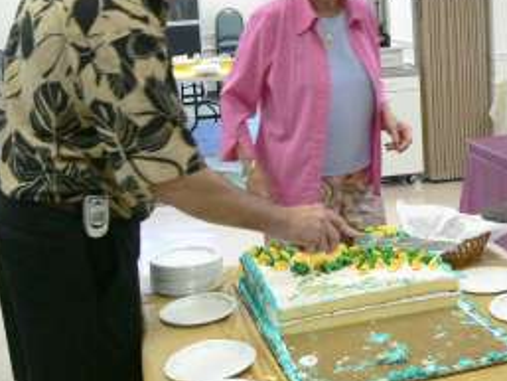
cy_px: 93
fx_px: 821
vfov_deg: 25.8
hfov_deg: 33.6
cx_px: 381
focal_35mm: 56
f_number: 2.8
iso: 200
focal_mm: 6
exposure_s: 1/40
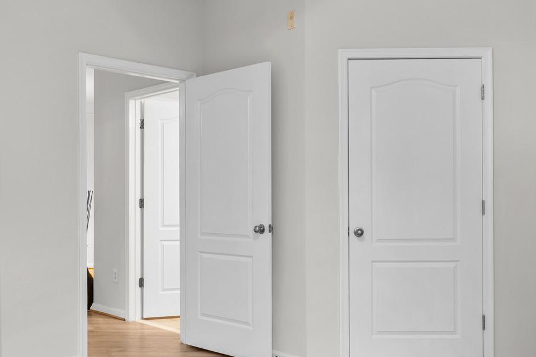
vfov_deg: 32.1
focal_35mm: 42
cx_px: 253
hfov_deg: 46.7
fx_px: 620
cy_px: 194
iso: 100
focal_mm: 12.5
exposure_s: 1.6
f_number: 8
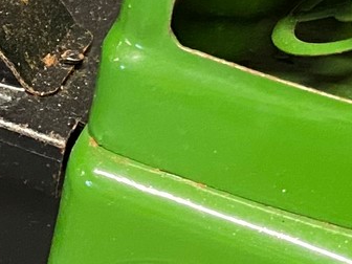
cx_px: -302
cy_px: -117
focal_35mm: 156
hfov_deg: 11.6
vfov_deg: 9.3
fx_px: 1586
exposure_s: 1/33
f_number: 1.8
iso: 400
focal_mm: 4.25
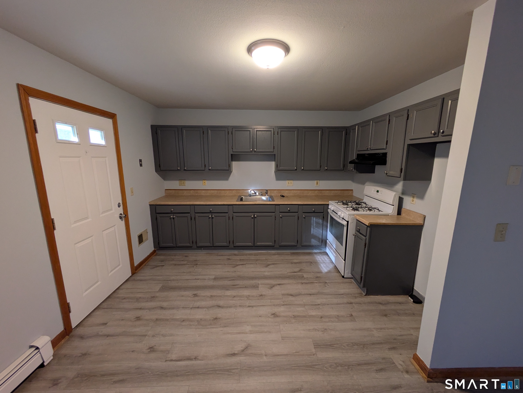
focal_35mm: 14
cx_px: 262
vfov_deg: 85.7
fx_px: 212
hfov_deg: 102.0
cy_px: 196
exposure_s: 1/30
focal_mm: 1.83
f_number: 2.2
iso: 150
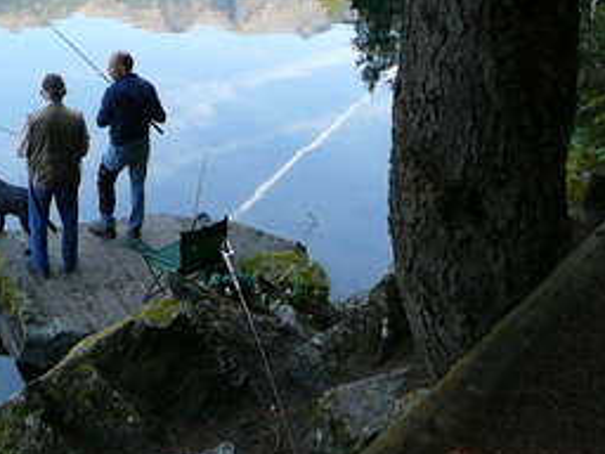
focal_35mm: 63
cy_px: 98
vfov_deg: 23.0
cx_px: 118
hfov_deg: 30.0
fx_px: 1101
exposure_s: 1/60
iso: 80
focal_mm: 5.2
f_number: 2.8
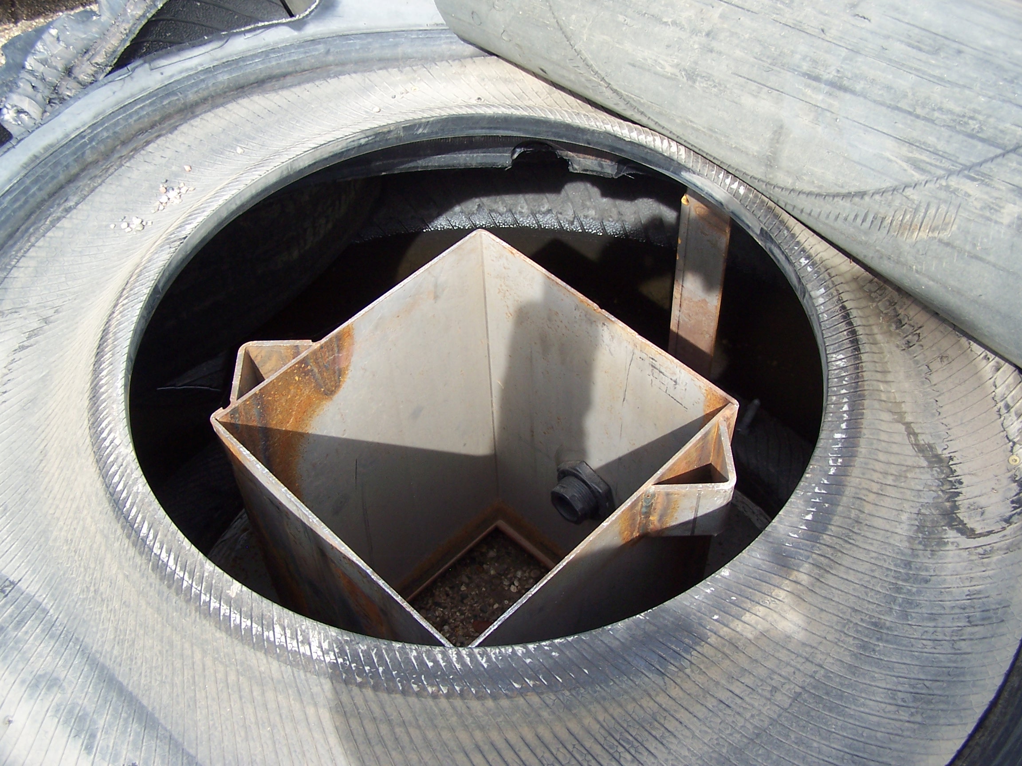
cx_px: 511
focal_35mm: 38
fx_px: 1122
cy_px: 383
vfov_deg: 37.7
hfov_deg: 49.0
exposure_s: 1/350
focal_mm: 6.3
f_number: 2.8
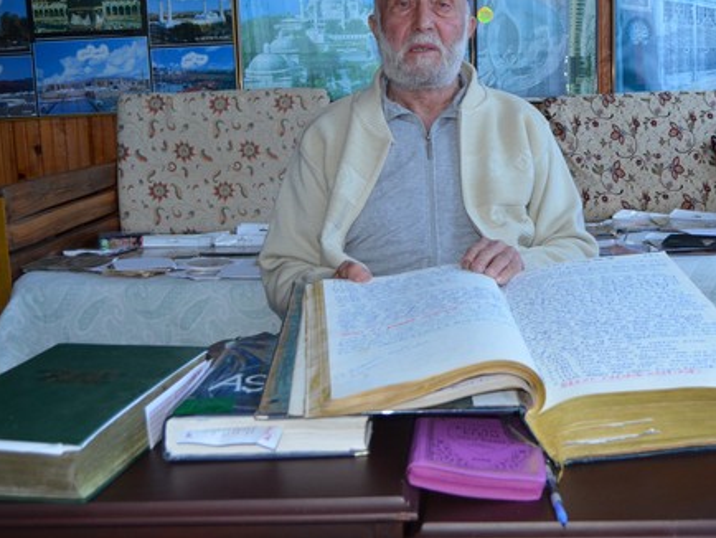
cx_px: 439
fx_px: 828
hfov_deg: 46.4
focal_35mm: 40
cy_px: 206
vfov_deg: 35.8
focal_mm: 18
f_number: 3.5
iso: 800
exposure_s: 1/60
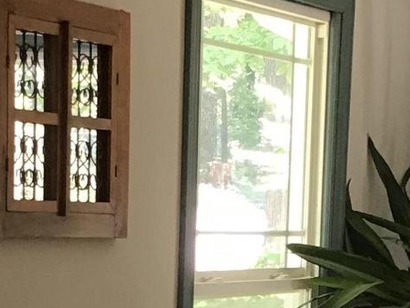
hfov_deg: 14.8
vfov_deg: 10.8
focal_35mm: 133
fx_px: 1576
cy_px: 450
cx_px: 263
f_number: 2.4
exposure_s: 1/30
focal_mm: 3.3
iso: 64
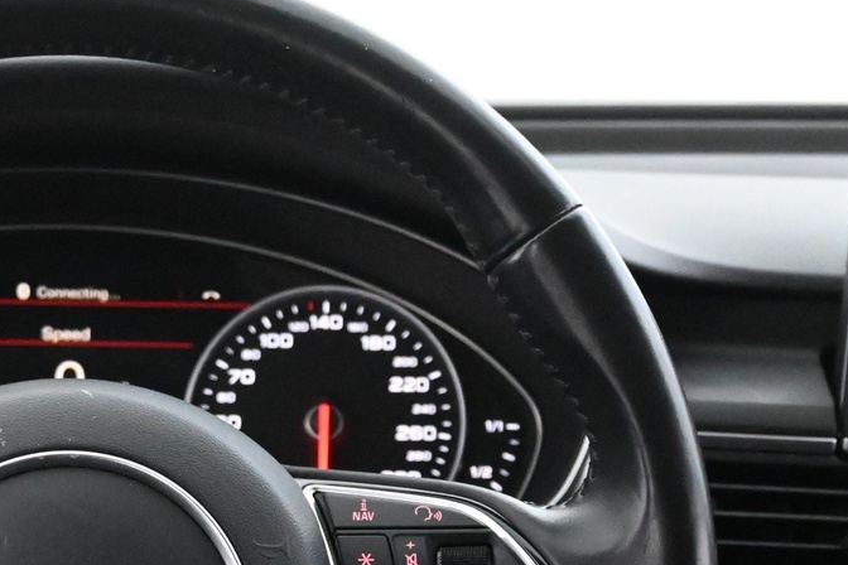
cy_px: 612
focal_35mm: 96
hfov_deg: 20.8
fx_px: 2257
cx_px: 72
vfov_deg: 14.0
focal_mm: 26.5
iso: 9000
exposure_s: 1/40
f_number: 4.5
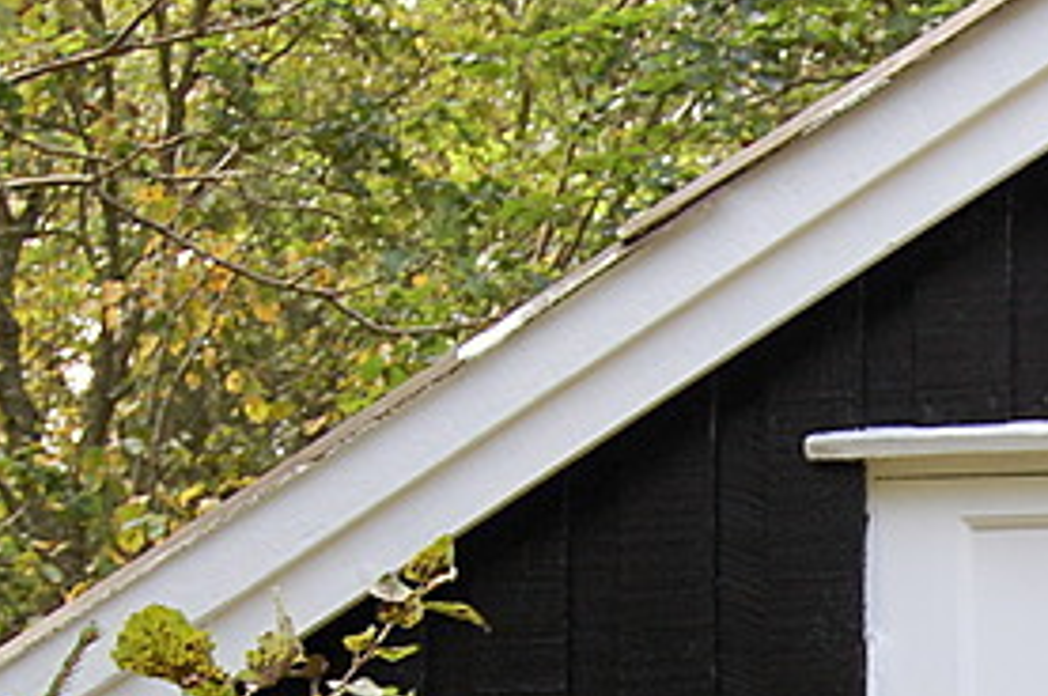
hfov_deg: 17.6
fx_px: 3227
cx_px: 1260
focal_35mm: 111
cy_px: 921
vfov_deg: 11.9
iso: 360
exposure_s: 1/125
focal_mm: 20
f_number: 5.6
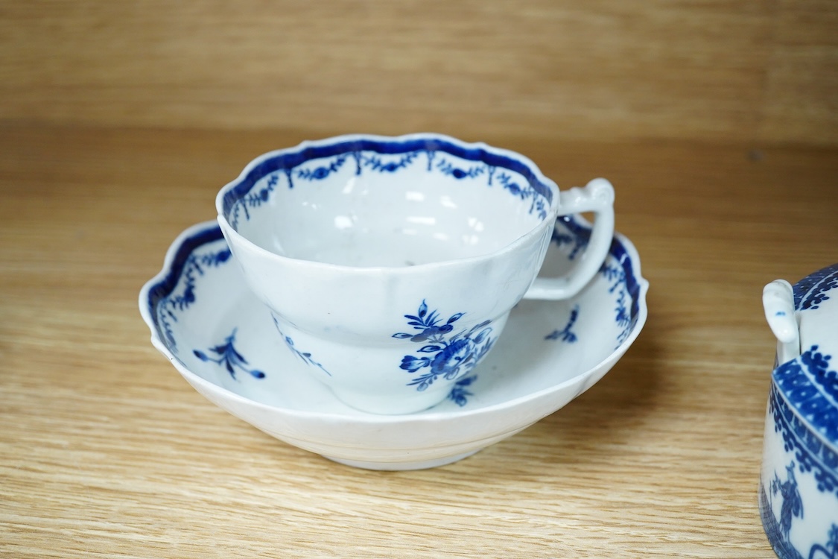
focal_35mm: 45
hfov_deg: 43.6
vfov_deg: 29.9
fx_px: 1047
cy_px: 280
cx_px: 419
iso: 2500
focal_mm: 30
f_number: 7.1
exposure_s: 1/160
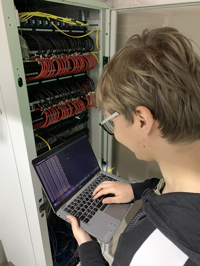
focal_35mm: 26
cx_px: 100
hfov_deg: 53.1
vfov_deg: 67.3
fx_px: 200
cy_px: 133
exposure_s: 1/25
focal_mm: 4.25
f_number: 1.8
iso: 500
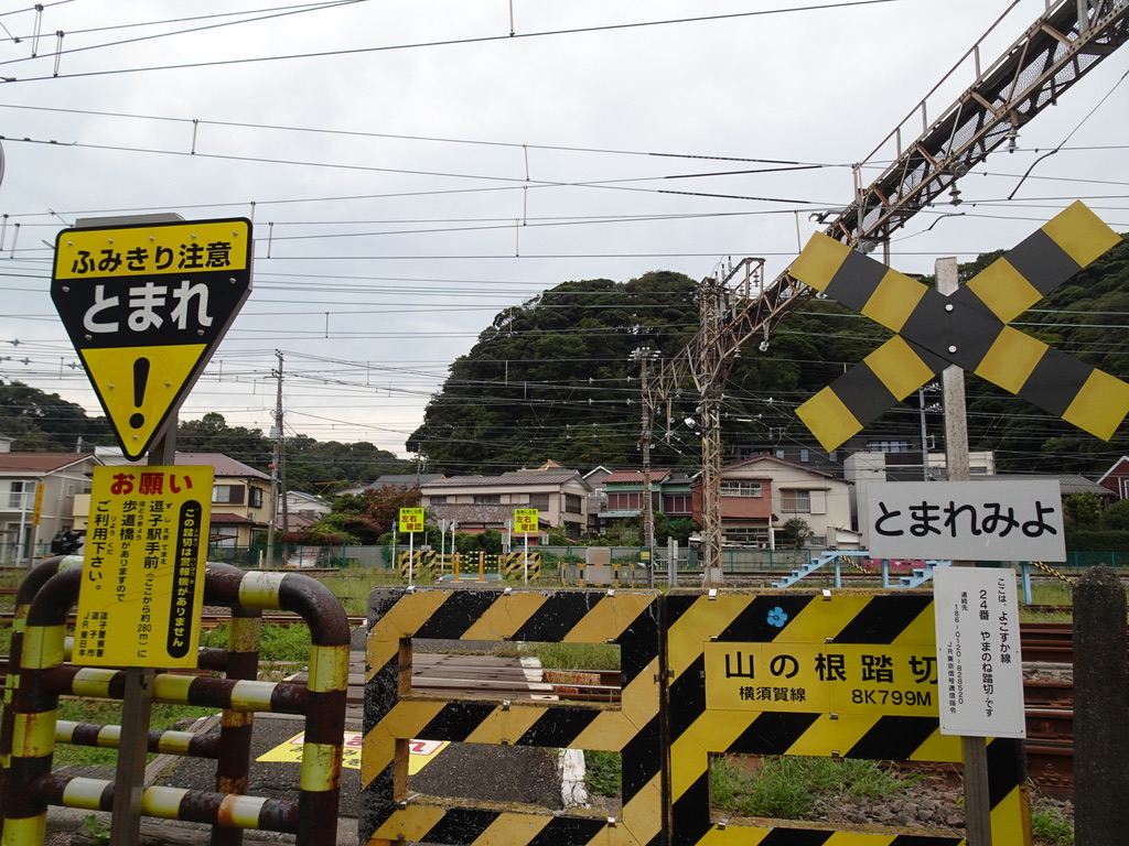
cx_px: 564
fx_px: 783
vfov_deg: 56.8
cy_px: 423
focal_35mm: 24
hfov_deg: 71.6
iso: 80
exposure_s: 1/400
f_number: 3.5
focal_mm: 4.25
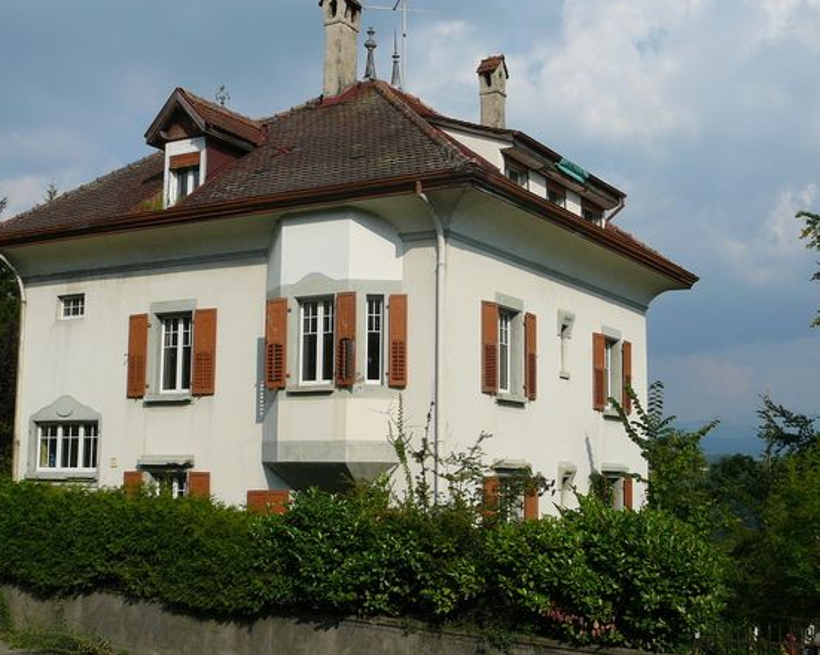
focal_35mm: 50
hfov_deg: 37.4
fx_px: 1213
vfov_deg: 30.2
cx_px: 408
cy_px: 322
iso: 80
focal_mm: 7
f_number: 5.6
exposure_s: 1/640
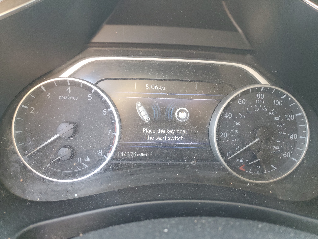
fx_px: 239
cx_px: 159
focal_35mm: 26
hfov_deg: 67.3
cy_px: 120
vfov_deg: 53.1
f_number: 1.5
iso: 153
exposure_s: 1/60.2
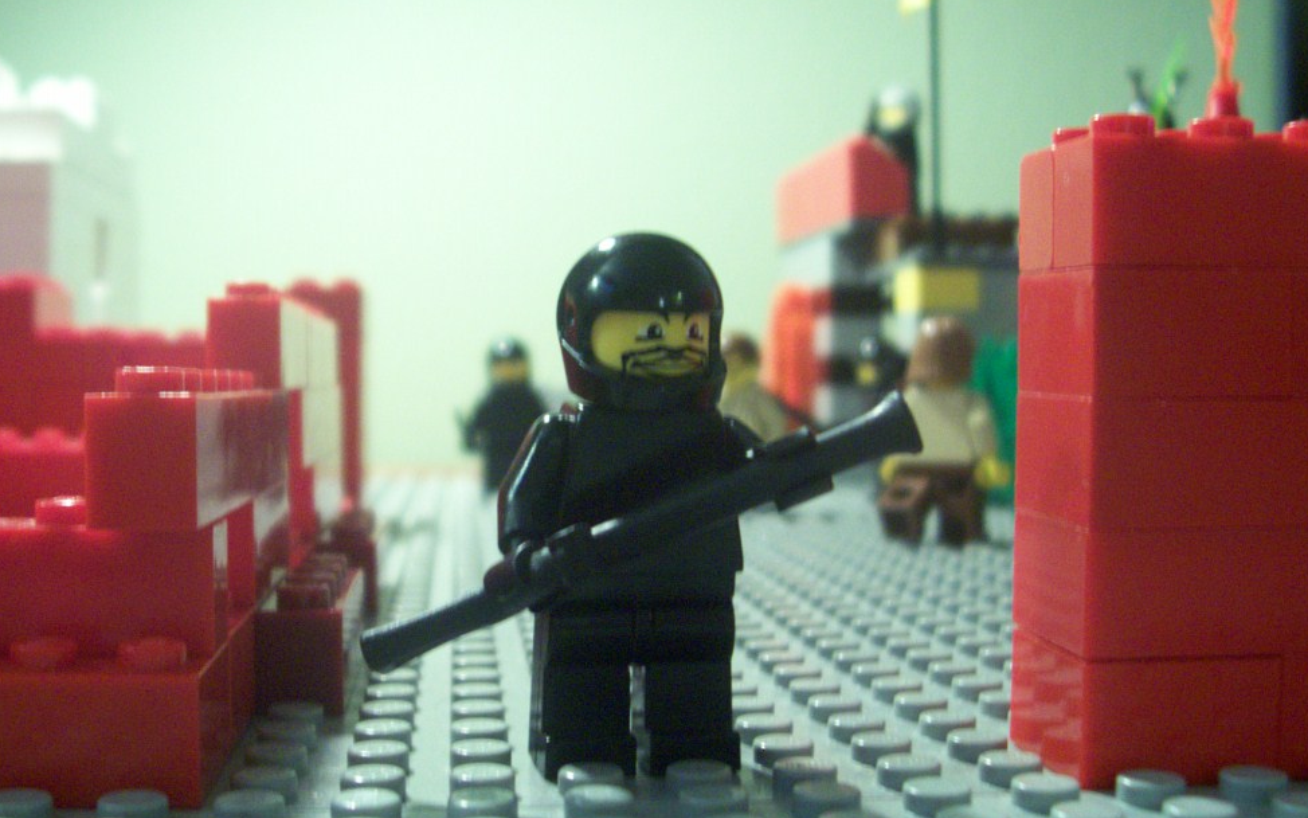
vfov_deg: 28.6
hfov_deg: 44.3
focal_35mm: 45
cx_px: 573
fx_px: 1604
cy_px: 394
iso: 160
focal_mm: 5.6
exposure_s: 1/8
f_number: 2.7
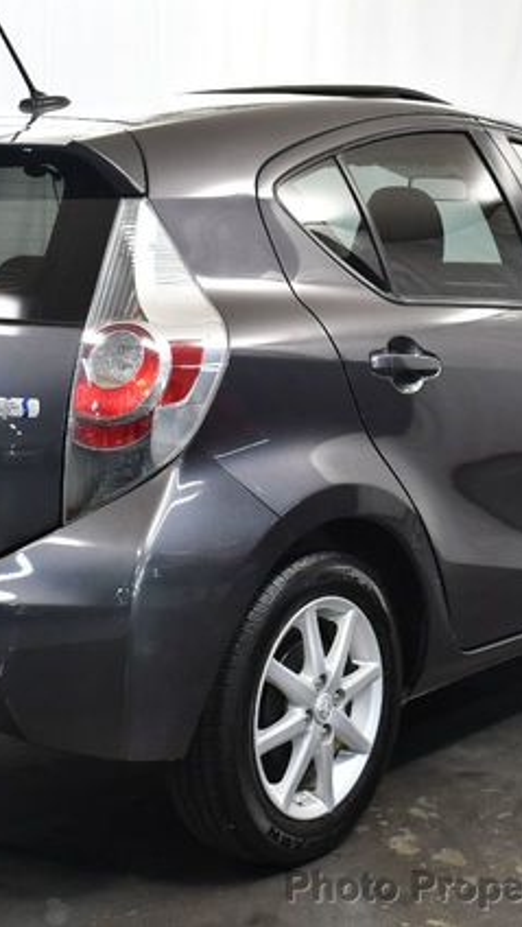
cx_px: 253
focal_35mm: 76
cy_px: 460
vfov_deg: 27.9
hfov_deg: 15.9
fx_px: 1867
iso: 1000
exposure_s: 1/125
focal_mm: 24
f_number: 3.8
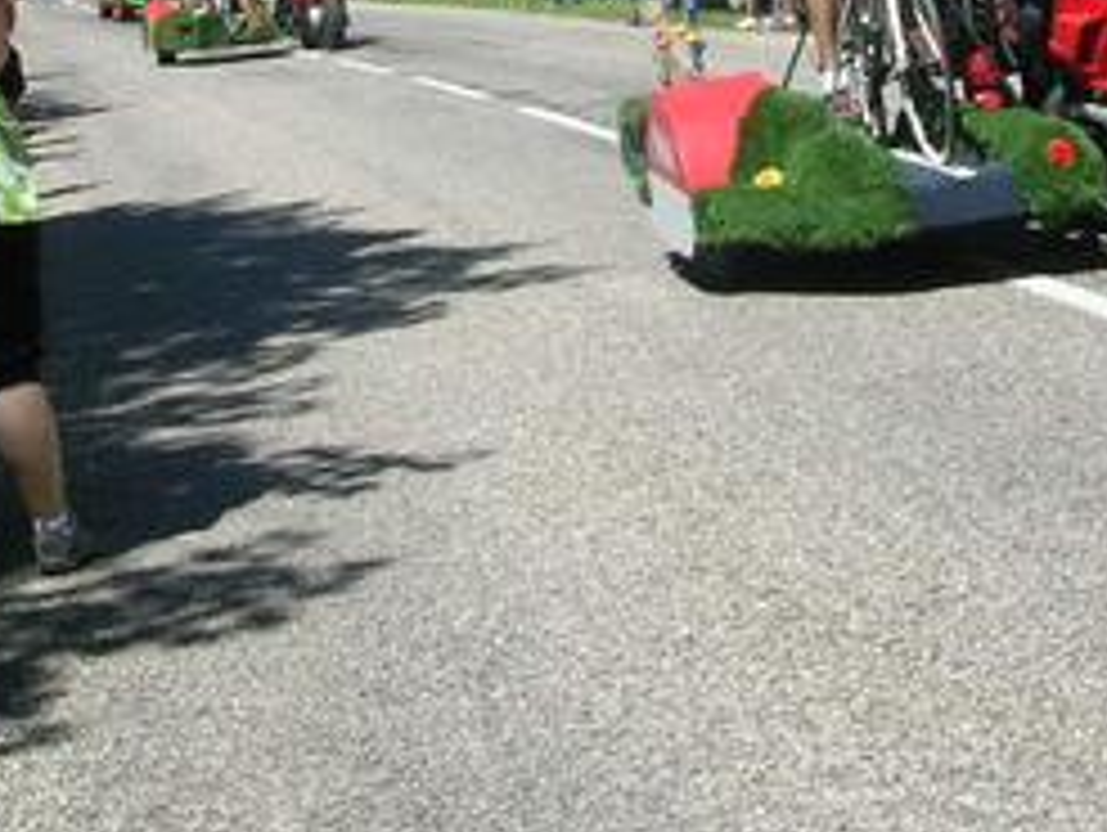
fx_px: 2913
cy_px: -171
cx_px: 724
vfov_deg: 15.6
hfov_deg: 21.4
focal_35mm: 91
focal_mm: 5.8
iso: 50
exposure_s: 1/244
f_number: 5.6
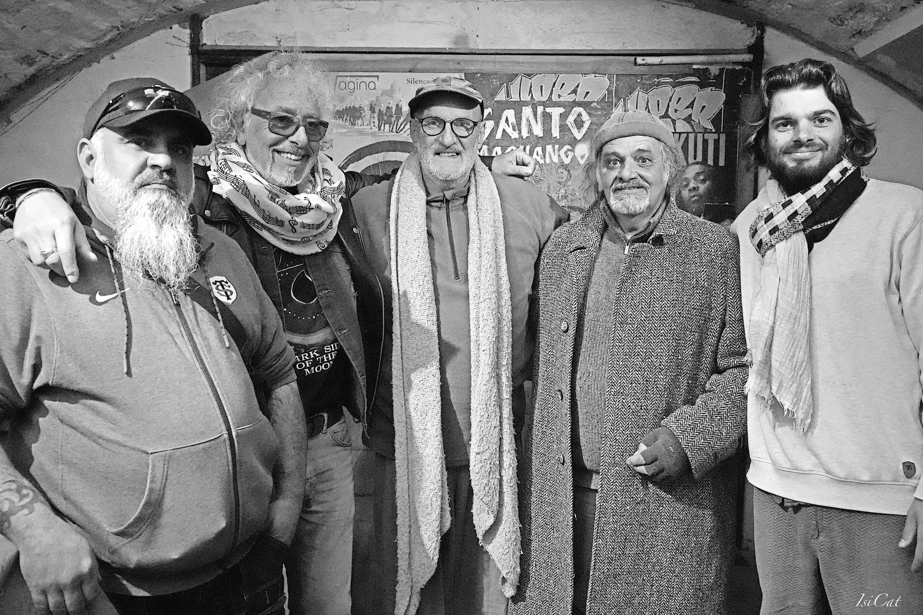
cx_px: 462
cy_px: 308
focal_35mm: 33
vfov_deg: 40.0
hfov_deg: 57.2
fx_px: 846
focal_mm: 33
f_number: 5.6
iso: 20000
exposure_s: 1/222
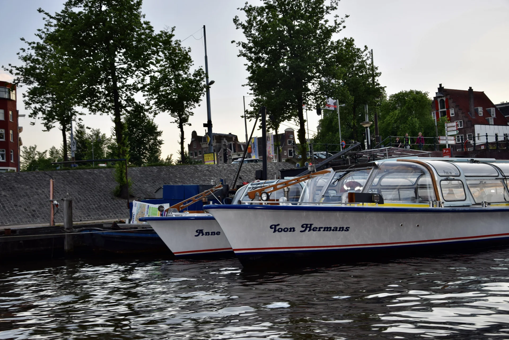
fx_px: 721
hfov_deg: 38.9
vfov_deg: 26.5
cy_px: 170
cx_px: 254
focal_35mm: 51
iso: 180
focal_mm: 34
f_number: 5.6
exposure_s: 1/125
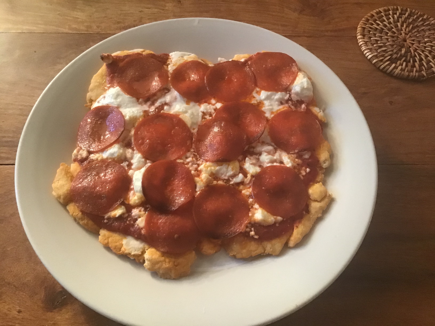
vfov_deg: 45.4
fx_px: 390
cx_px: 218
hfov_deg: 58.4
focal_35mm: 31
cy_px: 163
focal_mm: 3.3
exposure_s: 1/25
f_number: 2.4
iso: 200
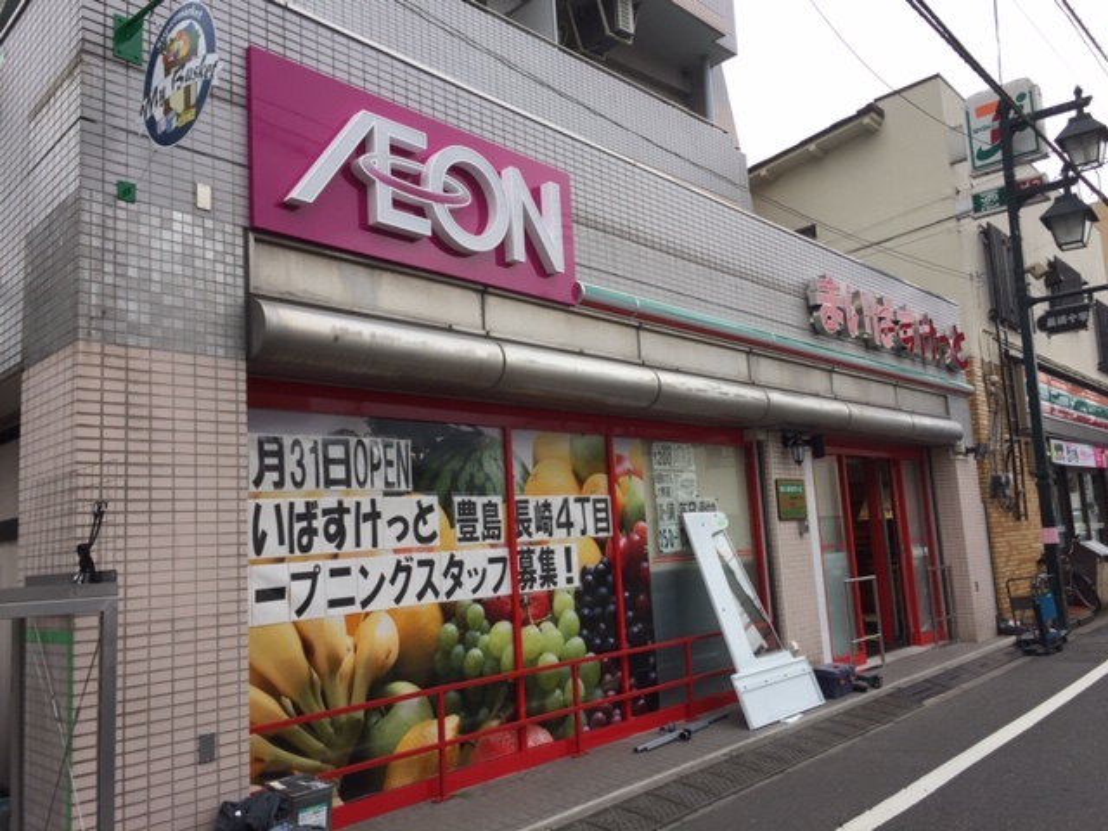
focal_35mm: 29
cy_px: 416
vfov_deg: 48.2
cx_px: 554
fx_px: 928
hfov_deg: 61.7
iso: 32
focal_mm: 4.15
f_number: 2.2
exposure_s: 1/366
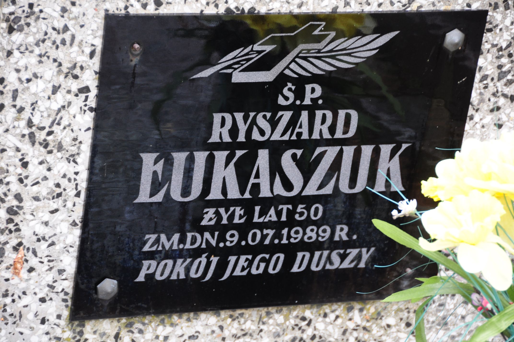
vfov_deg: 8.2
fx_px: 2396
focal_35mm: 168
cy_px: 171
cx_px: 257
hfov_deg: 12.2
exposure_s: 1/50
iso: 320
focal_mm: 112
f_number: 7.1
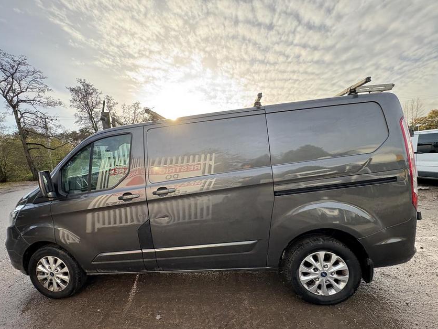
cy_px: 176
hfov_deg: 98.1
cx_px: 207
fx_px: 190
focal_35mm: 15
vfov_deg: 81.6
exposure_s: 1/263
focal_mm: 2.22
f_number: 2.2
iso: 40
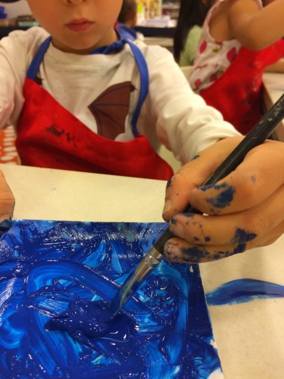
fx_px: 317
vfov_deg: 61.6
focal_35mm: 29
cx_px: 142
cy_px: 190
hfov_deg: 48.2
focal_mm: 4.15
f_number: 2.2
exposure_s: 1/30
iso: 100
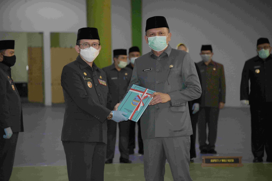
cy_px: 90
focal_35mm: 180
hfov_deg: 11.4
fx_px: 1360
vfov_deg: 7.6
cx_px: 136
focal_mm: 180
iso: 6400
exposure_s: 1/125
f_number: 5.6
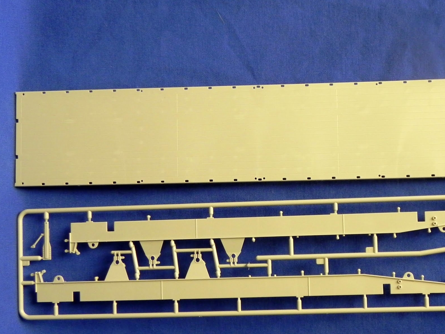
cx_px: 276
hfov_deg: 36.0
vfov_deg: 27.5
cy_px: 194
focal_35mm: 53
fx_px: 681
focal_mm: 7.3
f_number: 3.2
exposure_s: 1/30
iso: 318
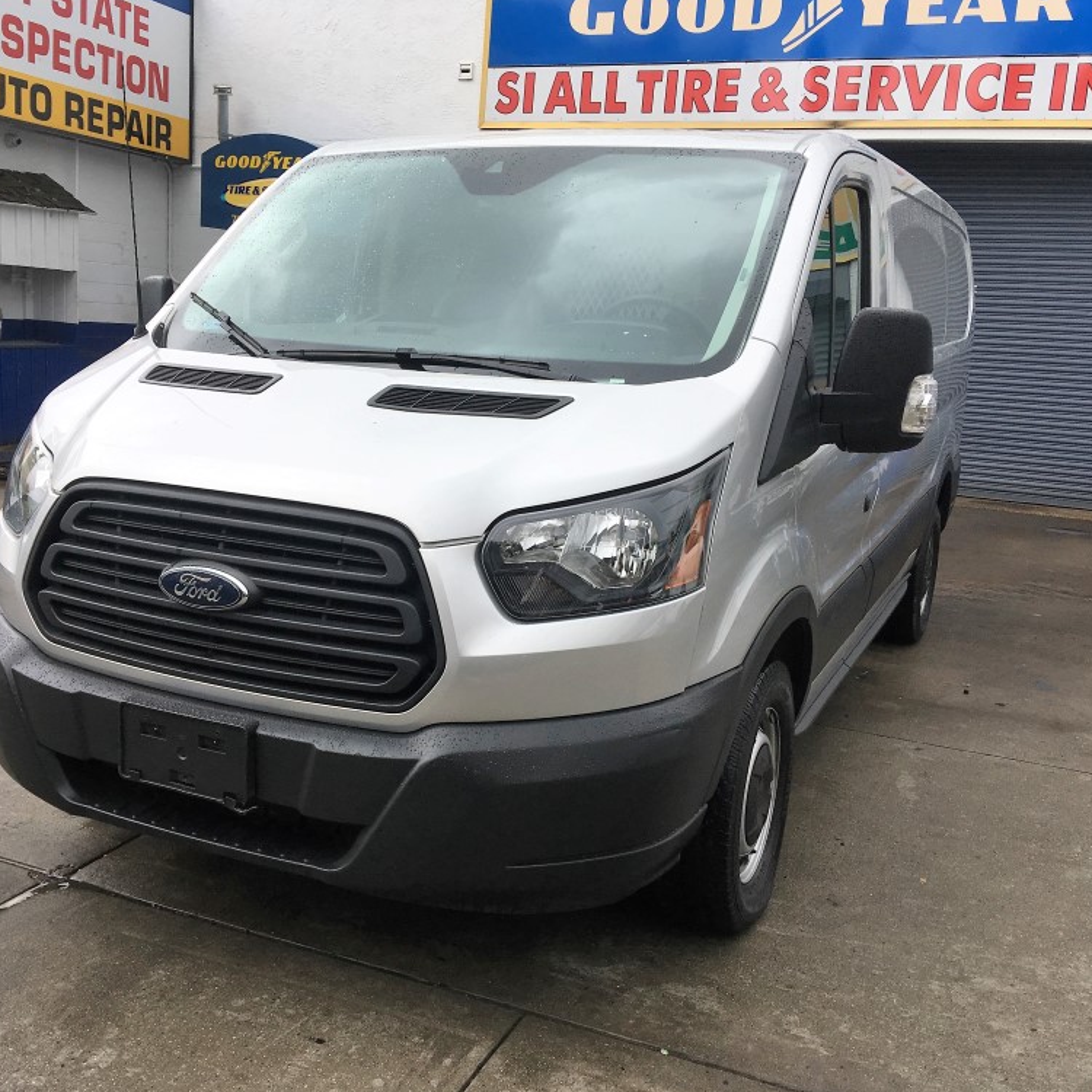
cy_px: 547
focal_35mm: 35
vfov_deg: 47.2
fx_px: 1249
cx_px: 478
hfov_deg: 47.1
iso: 25
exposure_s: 1/427
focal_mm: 4.15
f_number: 2.2
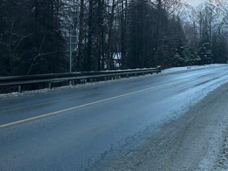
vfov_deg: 31.2
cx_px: 144
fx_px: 296
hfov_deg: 41.7
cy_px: 30
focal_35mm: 45
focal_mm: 6.86
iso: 80
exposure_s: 1/268
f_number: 1.78
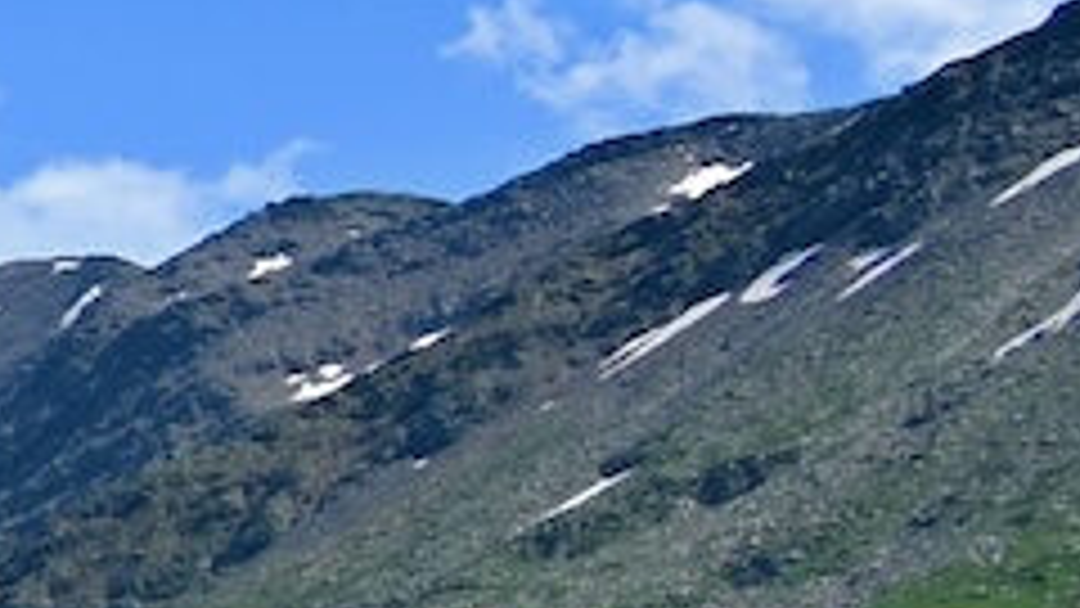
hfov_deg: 7.9
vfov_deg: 6.0
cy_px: 315
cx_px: -2938
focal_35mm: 201
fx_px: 5756
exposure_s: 1/250
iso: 160
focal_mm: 24
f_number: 11
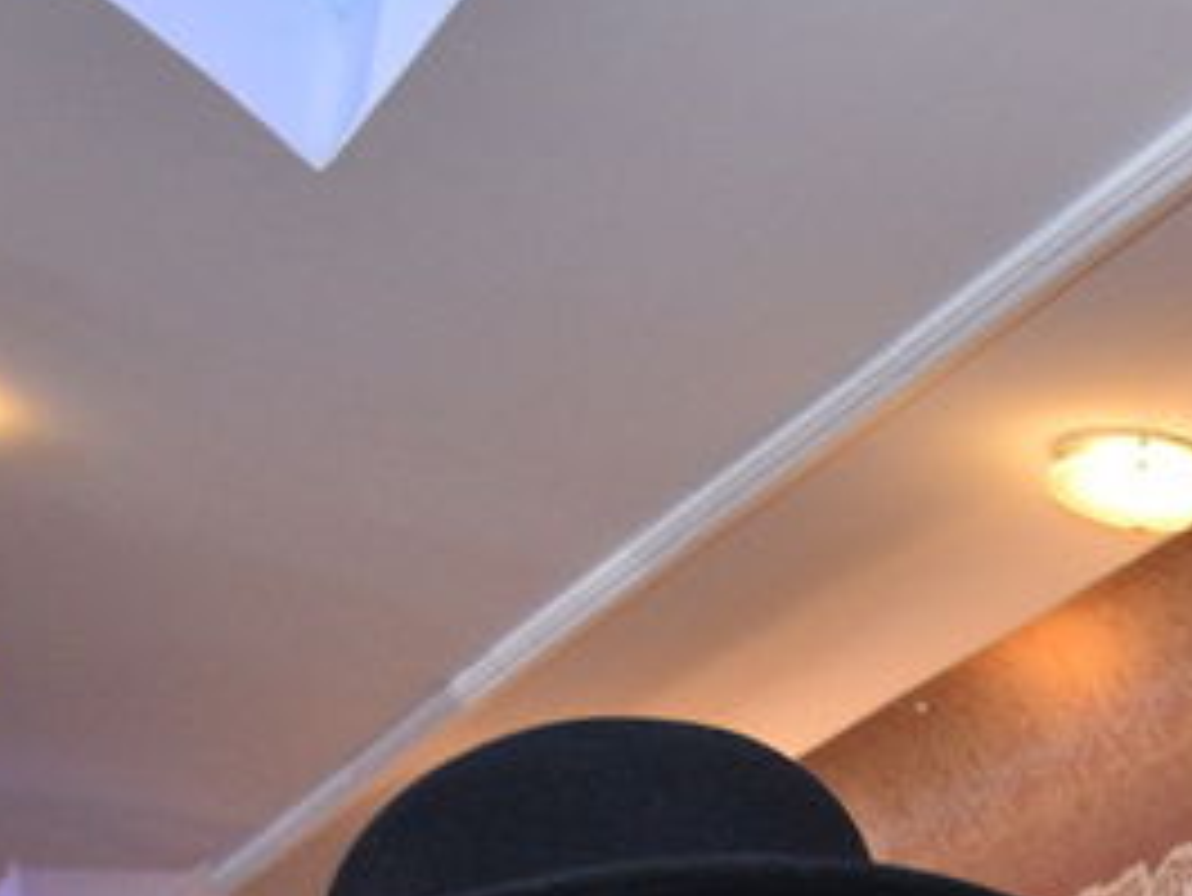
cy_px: 1826
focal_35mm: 122
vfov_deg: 11.0
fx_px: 4203
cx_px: 1507
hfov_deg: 15.4
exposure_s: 1/160
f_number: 6.3
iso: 1250
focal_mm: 24
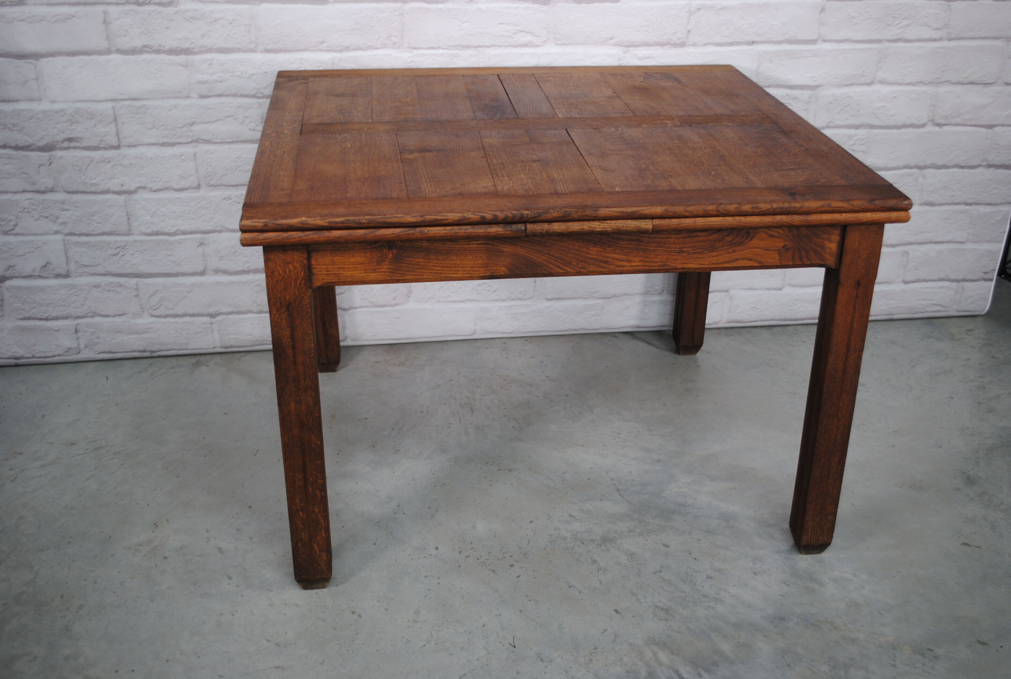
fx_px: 1097
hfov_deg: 49.5
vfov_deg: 34.4
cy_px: 340
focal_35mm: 39
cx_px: 506
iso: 200
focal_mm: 26
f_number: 4.2
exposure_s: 1/40
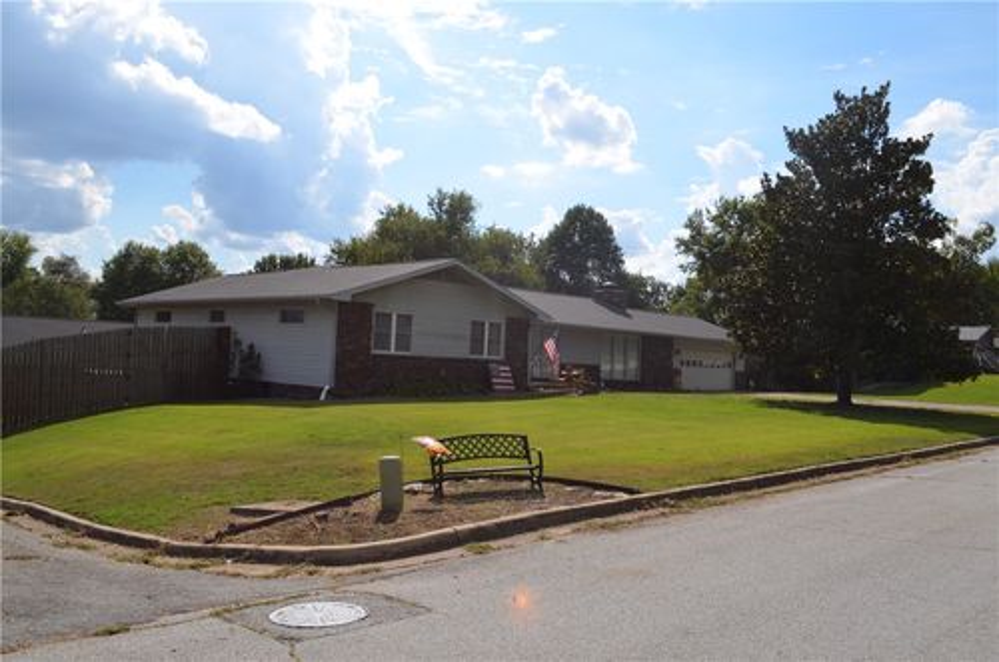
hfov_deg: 62.0
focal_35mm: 30
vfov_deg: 43.4
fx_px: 831
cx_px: 500
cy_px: 331
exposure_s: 1/200
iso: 100
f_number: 13
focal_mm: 20
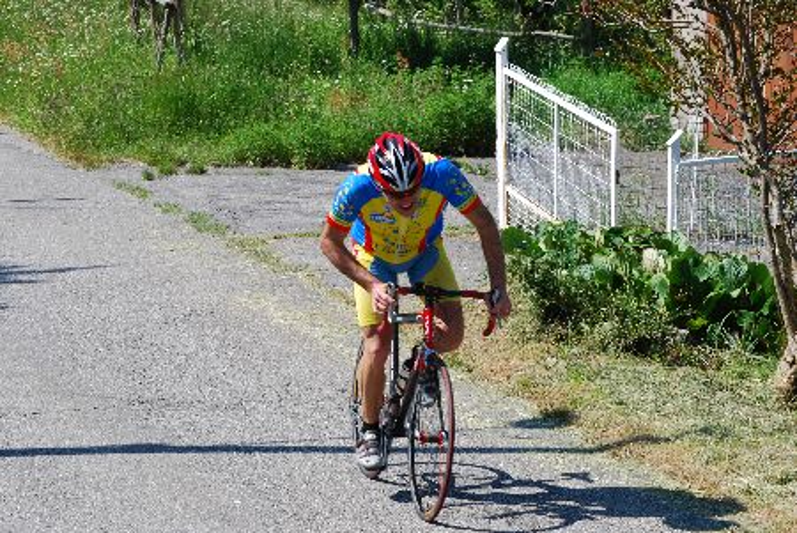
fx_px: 3258
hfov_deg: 13.9
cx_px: 398
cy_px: 266
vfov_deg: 9.4
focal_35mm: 147
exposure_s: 1/125
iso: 100
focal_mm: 98
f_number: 10
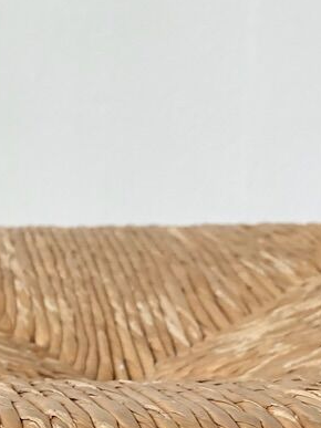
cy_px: 276
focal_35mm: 86
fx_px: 1064
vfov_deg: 22.7
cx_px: -169
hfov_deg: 15.7
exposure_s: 1/60
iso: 160
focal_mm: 4.25
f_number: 1.8
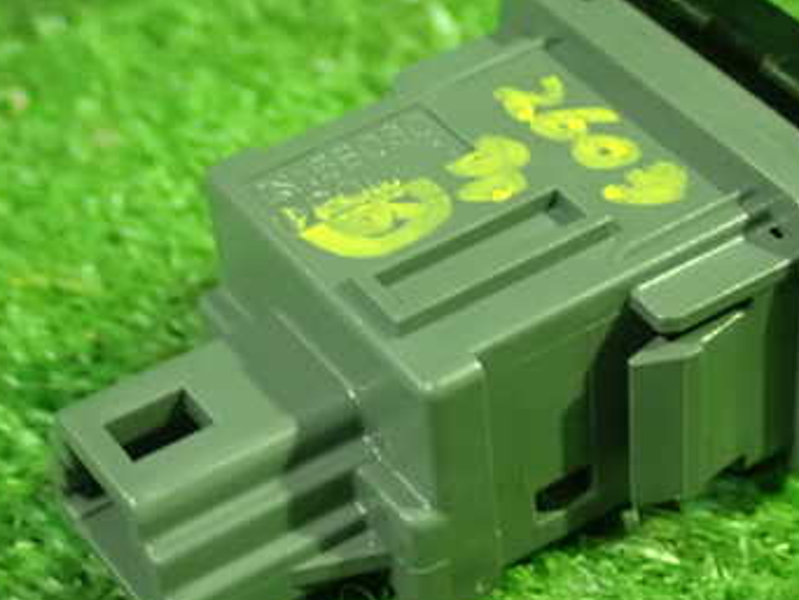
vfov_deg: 14.8
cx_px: 521
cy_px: 355
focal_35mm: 100
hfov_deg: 19.6
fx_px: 2310
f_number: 3.5
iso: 1600
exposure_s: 1/25
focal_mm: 10.29
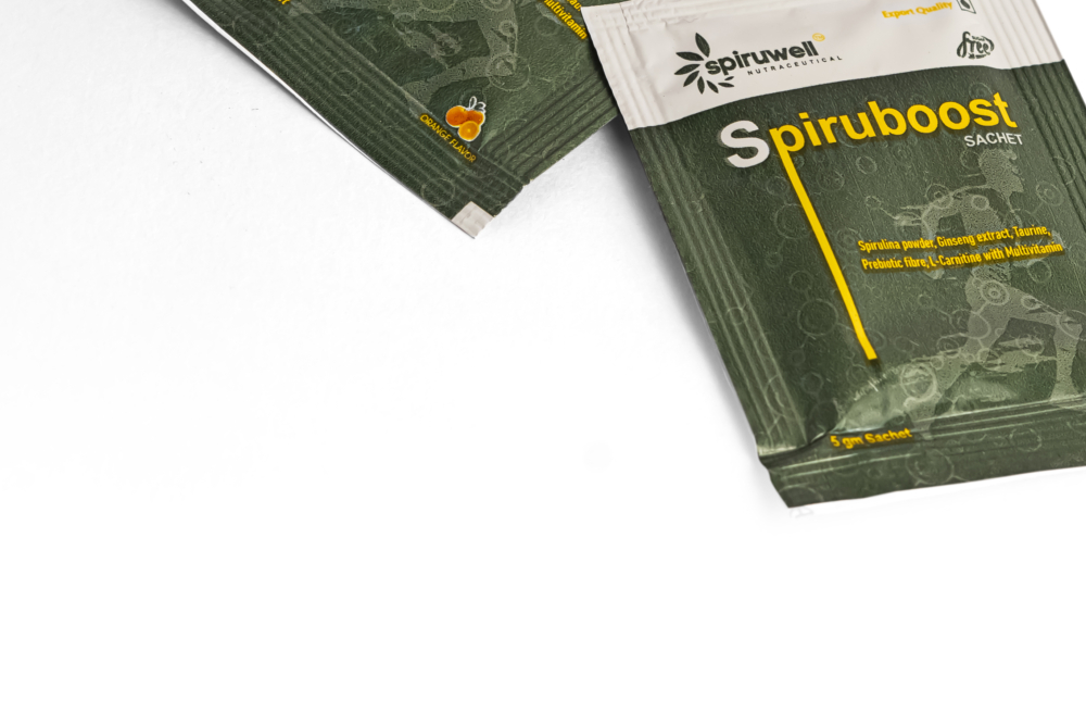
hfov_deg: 16.0
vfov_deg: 10.6
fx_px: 3862
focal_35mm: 128
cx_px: 721
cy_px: 33
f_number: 6.3
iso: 400
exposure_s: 1/160
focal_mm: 50
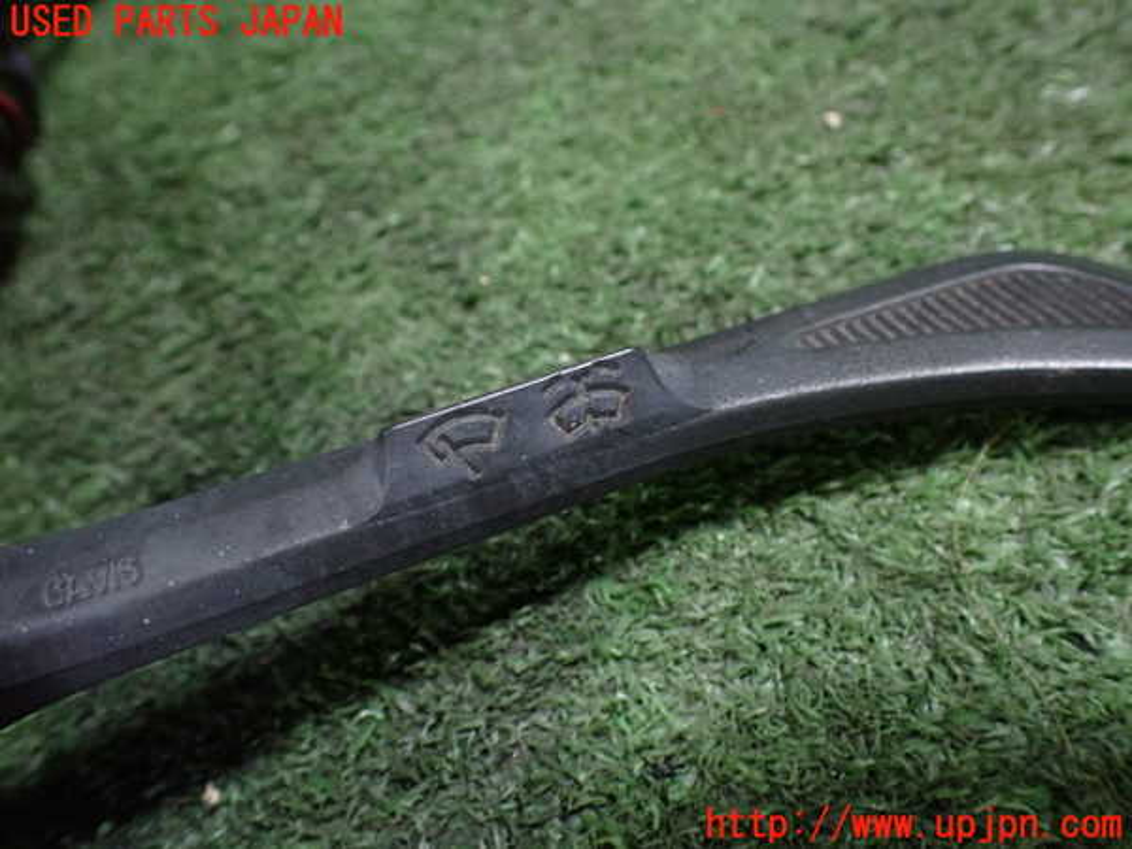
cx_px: 566
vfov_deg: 46.8
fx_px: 981
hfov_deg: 60.0
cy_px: 424
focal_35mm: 30
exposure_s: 1/60
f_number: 2.3
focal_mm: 5.4
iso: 800
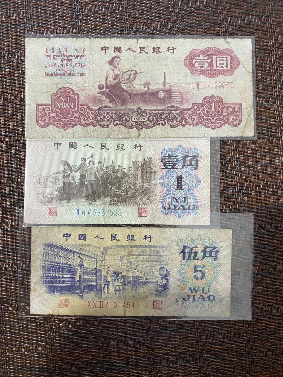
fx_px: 283
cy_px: 188
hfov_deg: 53.1
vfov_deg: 67.3
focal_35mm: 26
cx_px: 142
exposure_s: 1/50
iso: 160
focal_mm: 4.25
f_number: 1.8
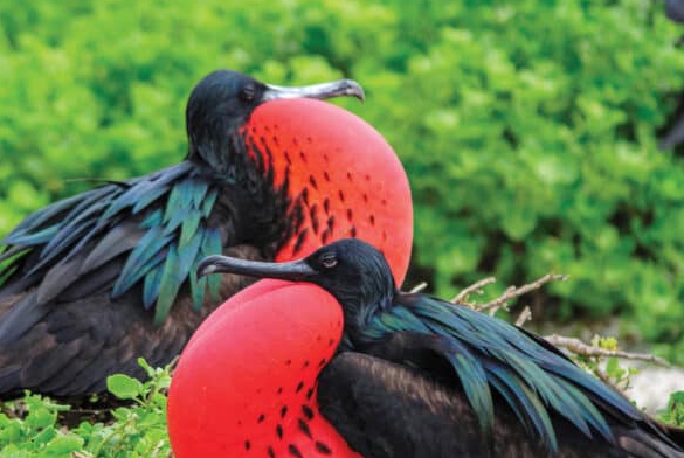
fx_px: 9743
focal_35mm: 512
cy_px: 275
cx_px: 280
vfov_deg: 2.7
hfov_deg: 4.0
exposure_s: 1/1600
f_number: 5
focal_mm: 155
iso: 500
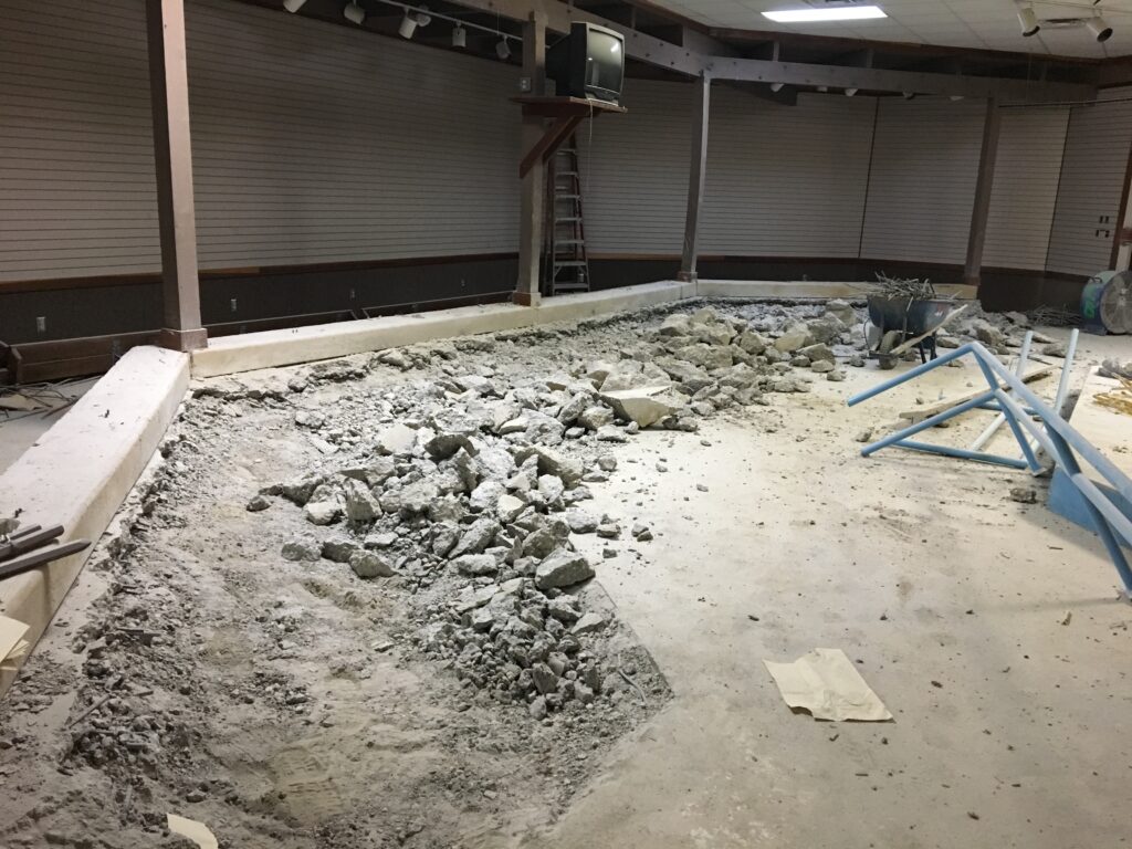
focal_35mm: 29
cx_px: 566
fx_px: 948
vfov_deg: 48.2
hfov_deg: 61.7
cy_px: 424
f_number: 2.2
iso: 200
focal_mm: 4.15
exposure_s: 1/15
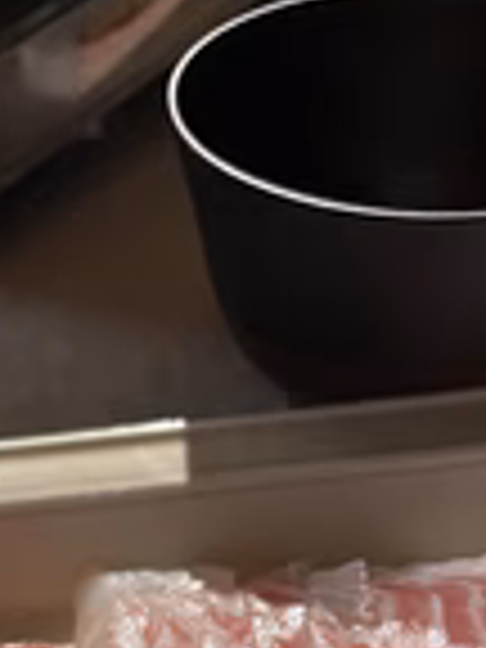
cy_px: 824
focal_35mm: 72
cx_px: 171
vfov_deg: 24.0
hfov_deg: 20.4
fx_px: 1348
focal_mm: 5.1
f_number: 1.6
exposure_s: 1/60
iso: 160
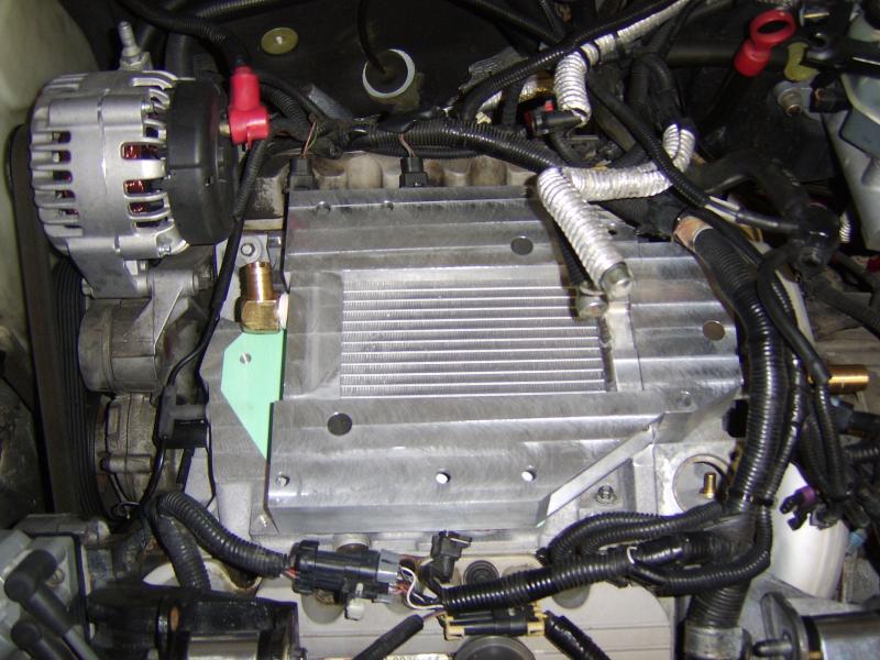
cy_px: 330
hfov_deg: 58.4
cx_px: 440
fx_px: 788
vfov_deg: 45.4
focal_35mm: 31
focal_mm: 8.13
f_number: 2.7
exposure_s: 1/30
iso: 141
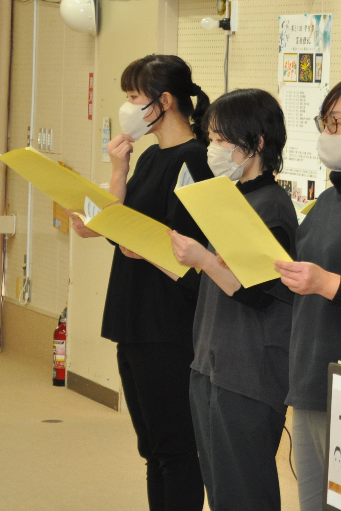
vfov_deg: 11.5
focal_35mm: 178
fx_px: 2530
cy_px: 156
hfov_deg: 7.5
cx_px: 541
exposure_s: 1/60
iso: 800
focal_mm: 55
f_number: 5.6
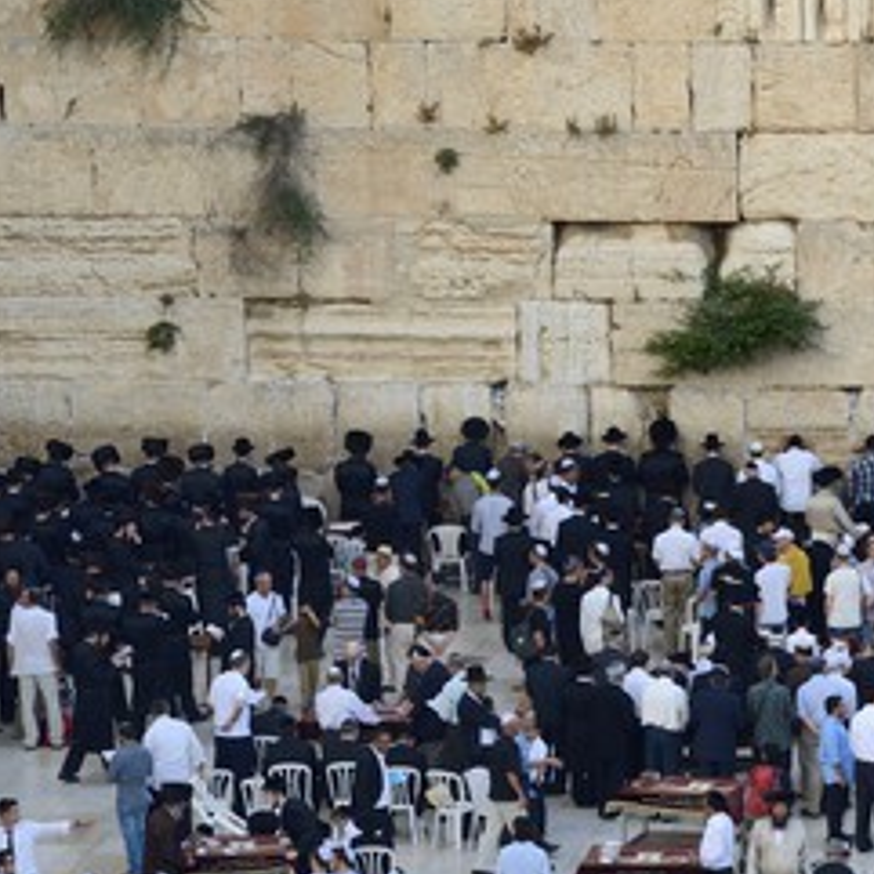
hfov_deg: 5.9
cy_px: 486
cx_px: 682
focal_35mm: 296
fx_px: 8455
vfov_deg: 5.9
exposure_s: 1/200
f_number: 8
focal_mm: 200
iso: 800
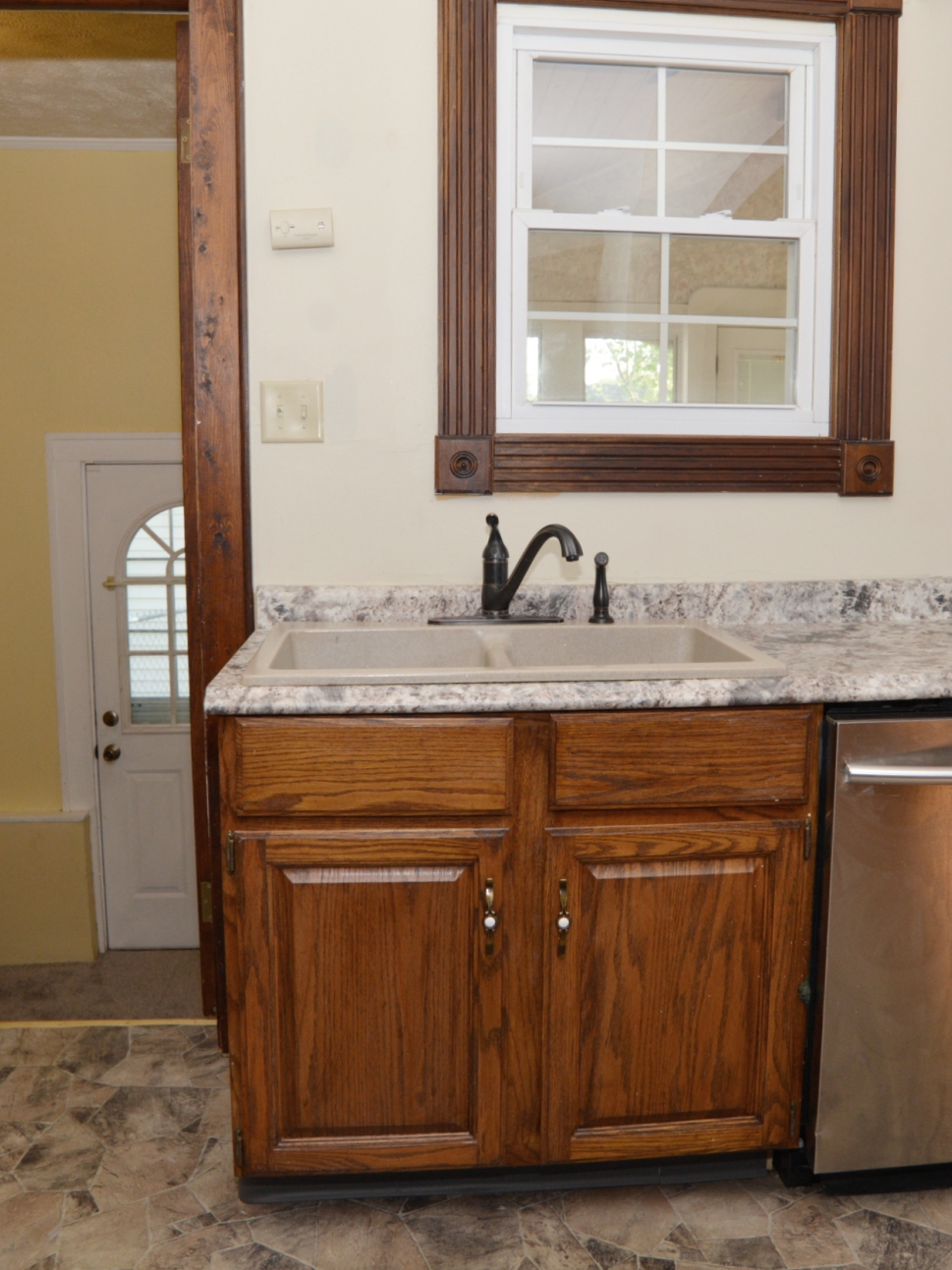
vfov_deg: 61.5
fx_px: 1064
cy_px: 572
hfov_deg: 48.2
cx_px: 512
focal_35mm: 29
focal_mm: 18
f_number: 5.6
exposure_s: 1/125
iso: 400
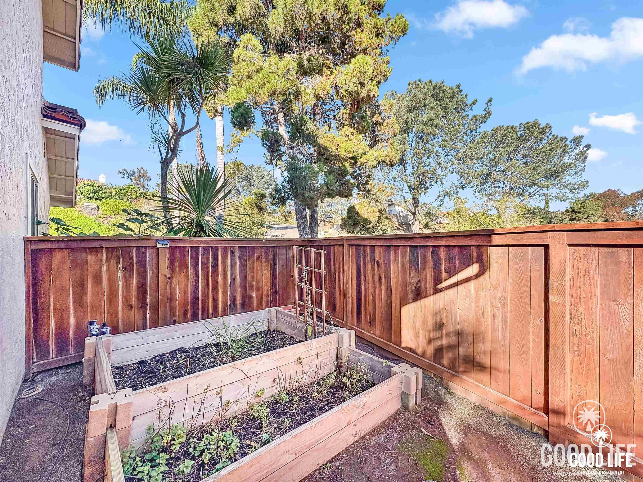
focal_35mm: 14
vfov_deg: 85.7
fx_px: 260
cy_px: 241
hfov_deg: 102.1
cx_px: 322
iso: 64
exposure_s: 1/420
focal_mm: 2.22
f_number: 2.2
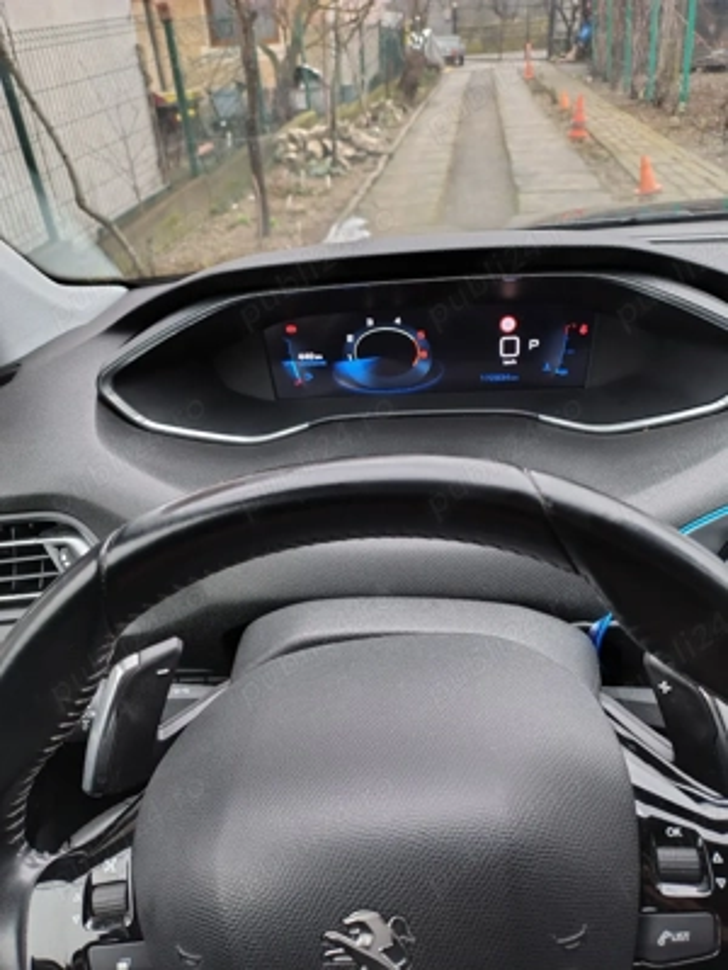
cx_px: 364
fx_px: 701
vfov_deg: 69.4
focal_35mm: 25
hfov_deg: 54.9
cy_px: 485
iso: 598
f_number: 1.7
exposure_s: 1/50.3
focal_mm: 4.71
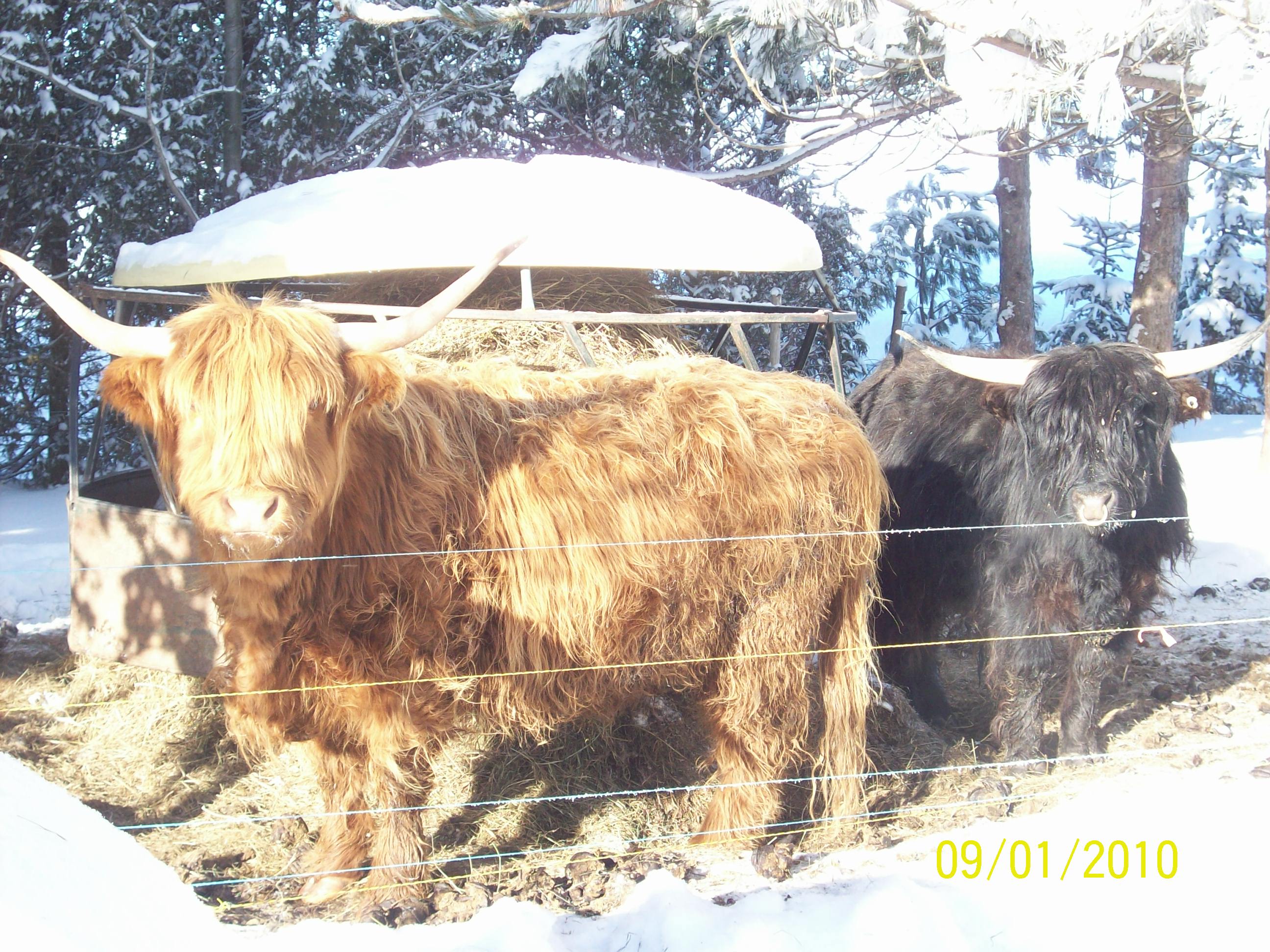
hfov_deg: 30.3
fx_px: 2348
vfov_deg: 22.9
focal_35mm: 64
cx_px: 635
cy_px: 476
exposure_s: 1/126
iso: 80
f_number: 3.8
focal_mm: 10.7
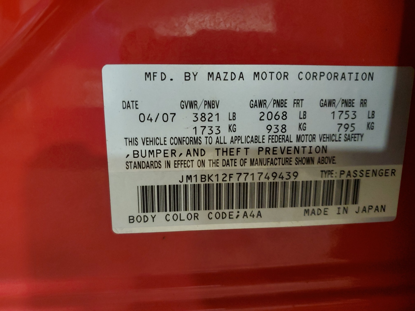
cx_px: 208
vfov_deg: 53.1
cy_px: 156
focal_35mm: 26
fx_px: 312
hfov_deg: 67.3
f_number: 1.5
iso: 297
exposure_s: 1/30
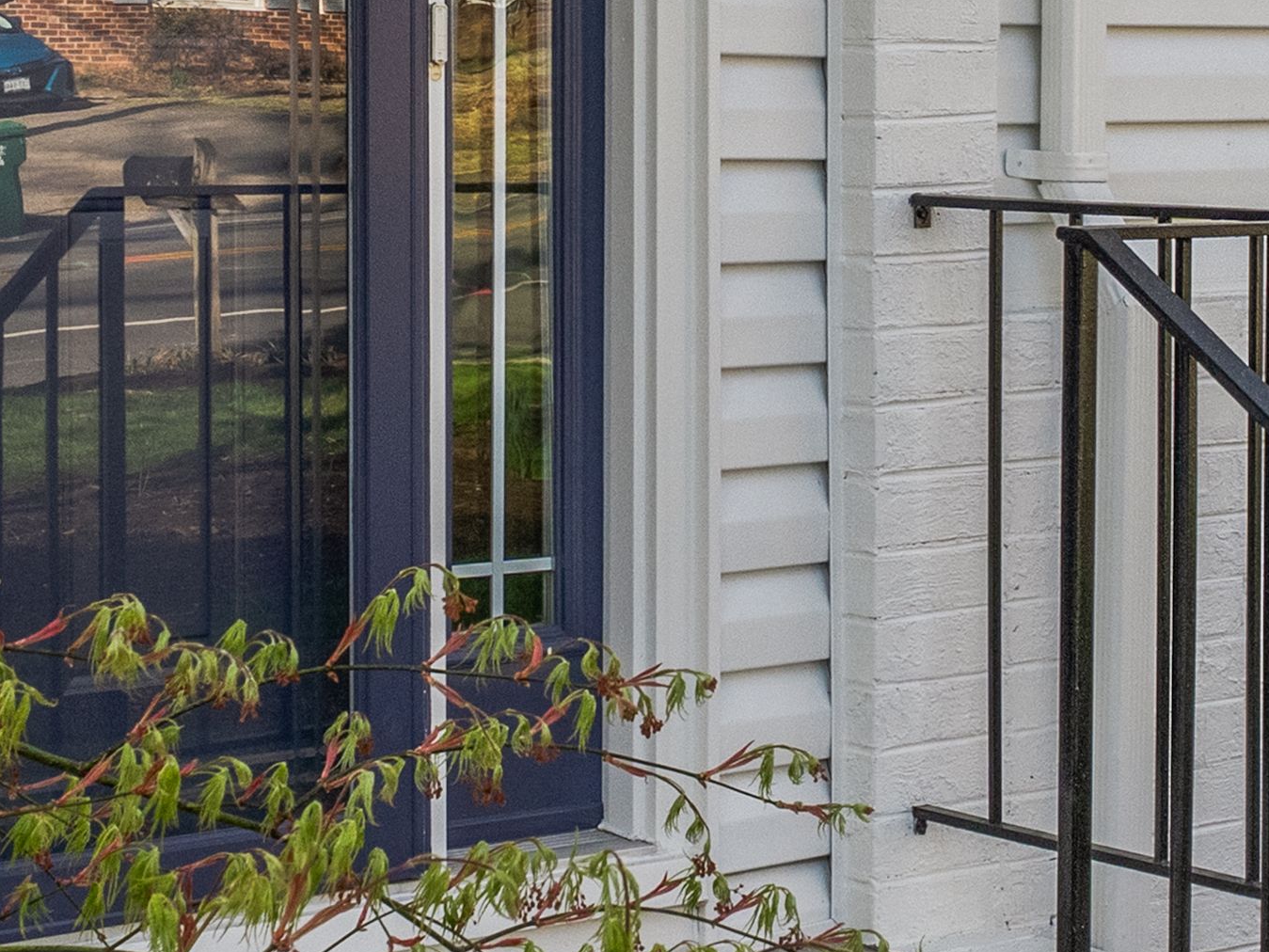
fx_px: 3703
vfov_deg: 14.6
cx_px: 767
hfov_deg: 19.4
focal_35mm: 101
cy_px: 175
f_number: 11
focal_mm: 24
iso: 1250
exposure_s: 1/250
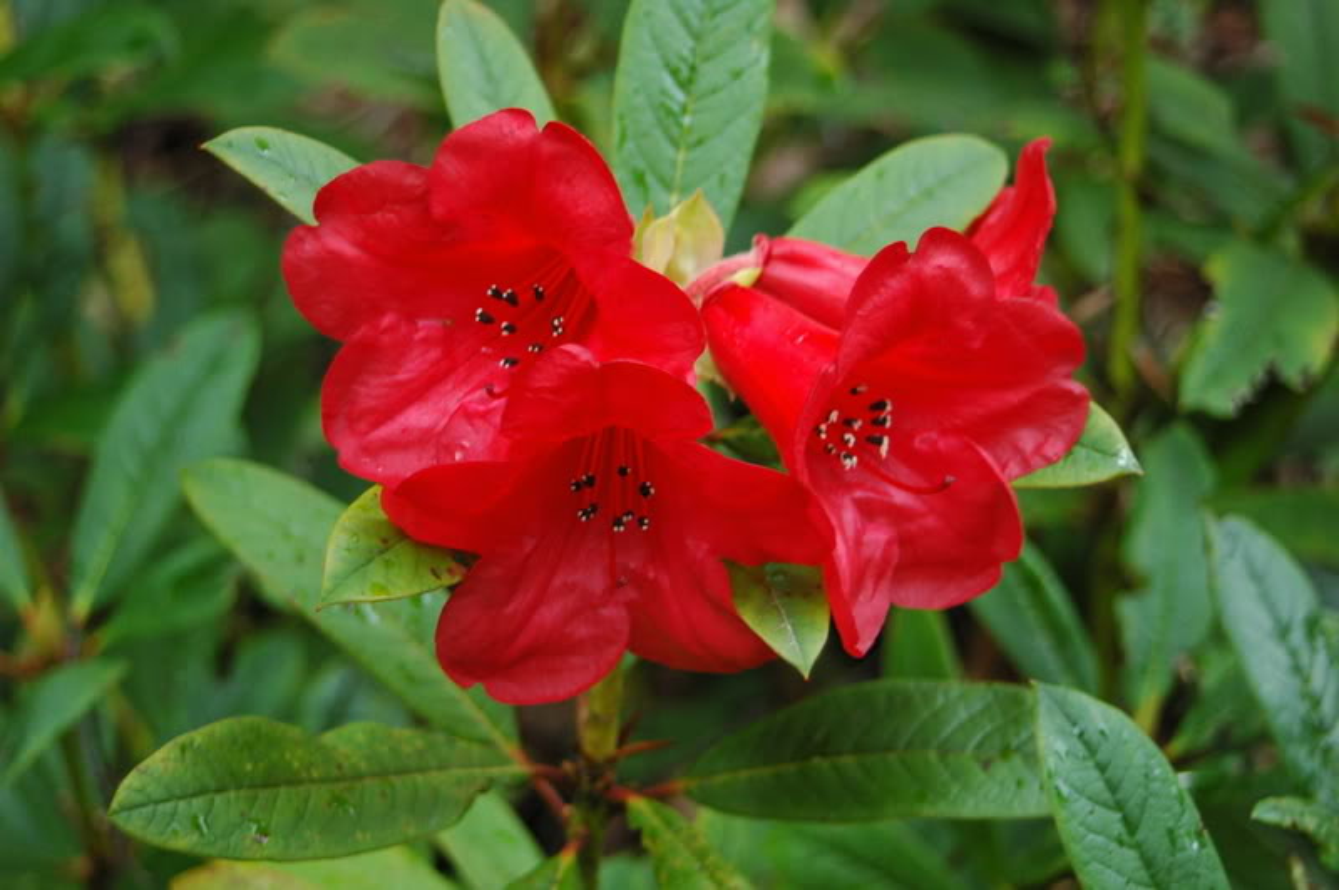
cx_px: 670
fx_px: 4460
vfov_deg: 11.4
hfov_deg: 17.1
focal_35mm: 120
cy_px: 445
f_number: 5.6
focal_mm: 80
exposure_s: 1/100
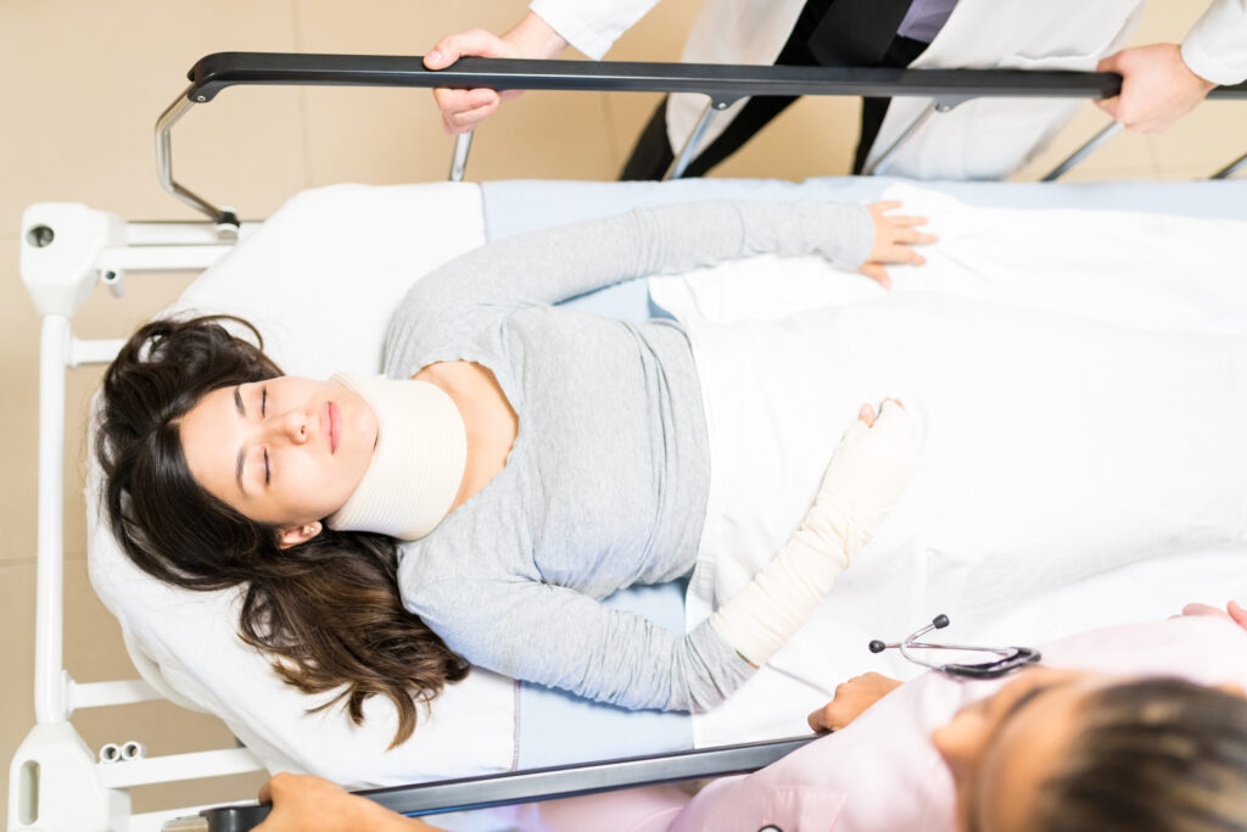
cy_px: 416
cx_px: 624
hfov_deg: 54.4
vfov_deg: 37.9
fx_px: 1212
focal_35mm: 35
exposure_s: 1/100
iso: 800
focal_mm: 35
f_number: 1.8
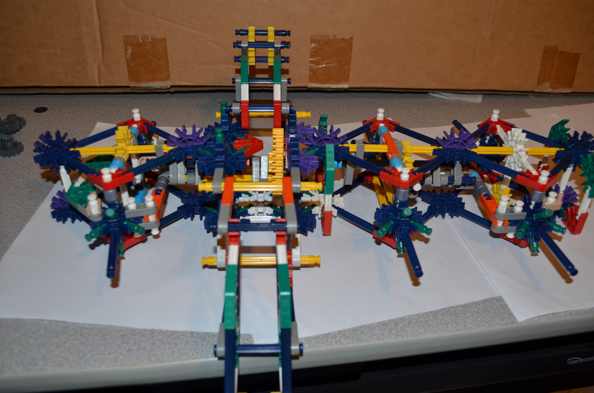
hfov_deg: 57.3
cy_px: 196
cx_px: 297
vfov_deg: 39.8
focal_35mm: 33
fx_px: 543
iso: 200
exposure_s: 1/30
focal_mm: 22
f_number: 5.6
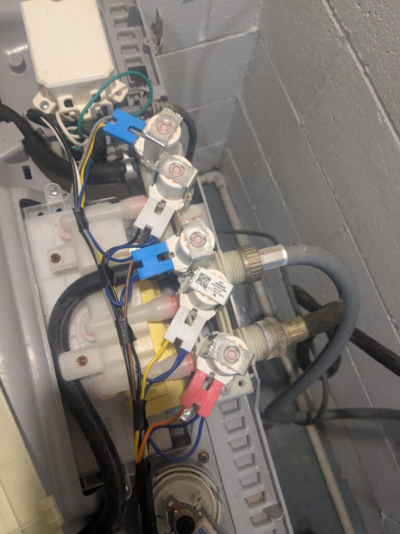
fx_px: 416
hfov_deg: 51.4
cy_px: 267
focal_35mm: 27
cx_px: 200
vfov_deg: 65.3
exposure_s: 1/120
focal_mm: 4.38
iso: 668
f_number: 1.73
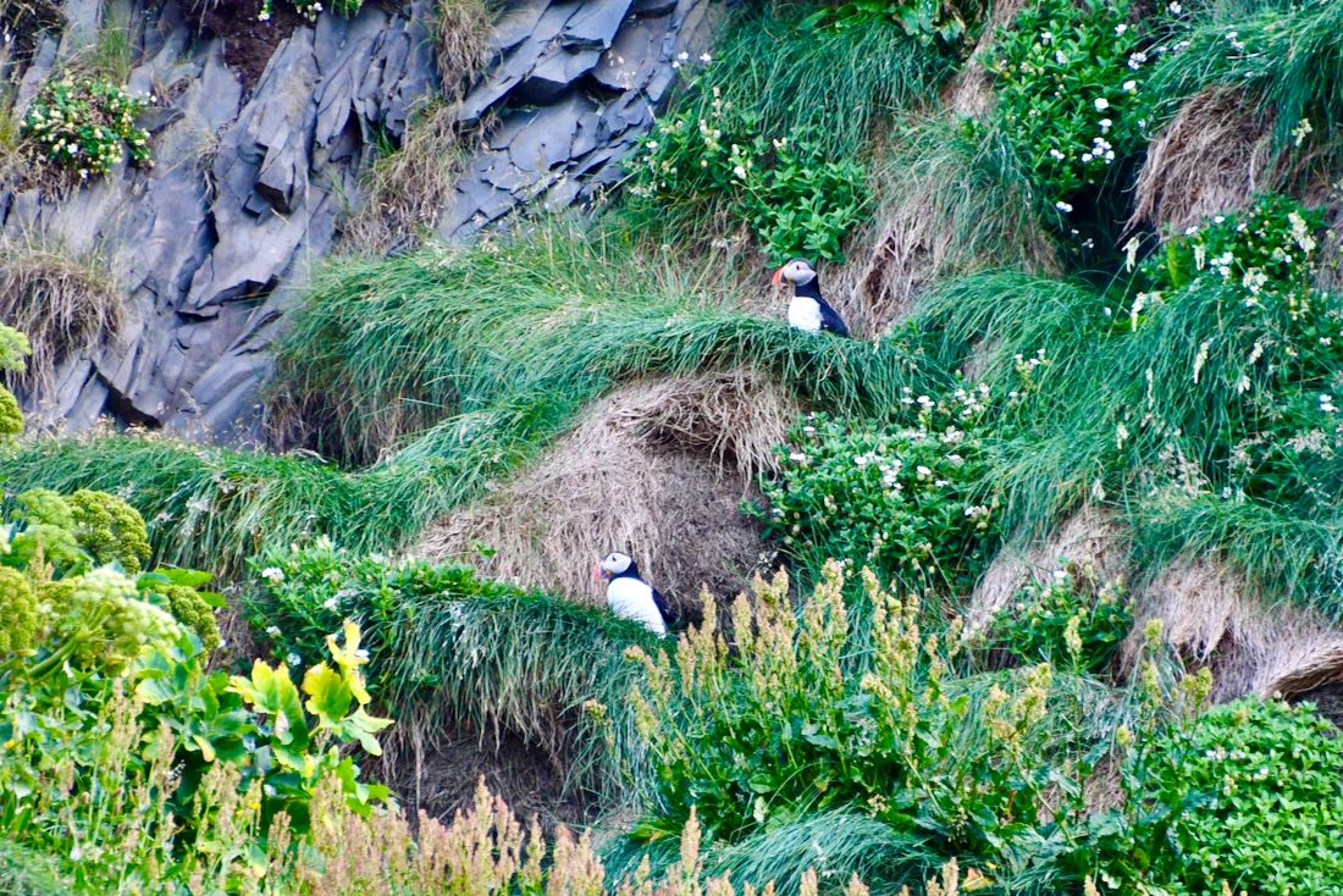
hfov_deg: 4.6
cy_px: 448
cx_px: 672
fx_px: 16791
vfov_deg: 3.1
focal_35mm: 450
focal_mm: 300
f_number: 5.6
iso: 800
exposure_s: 1/400
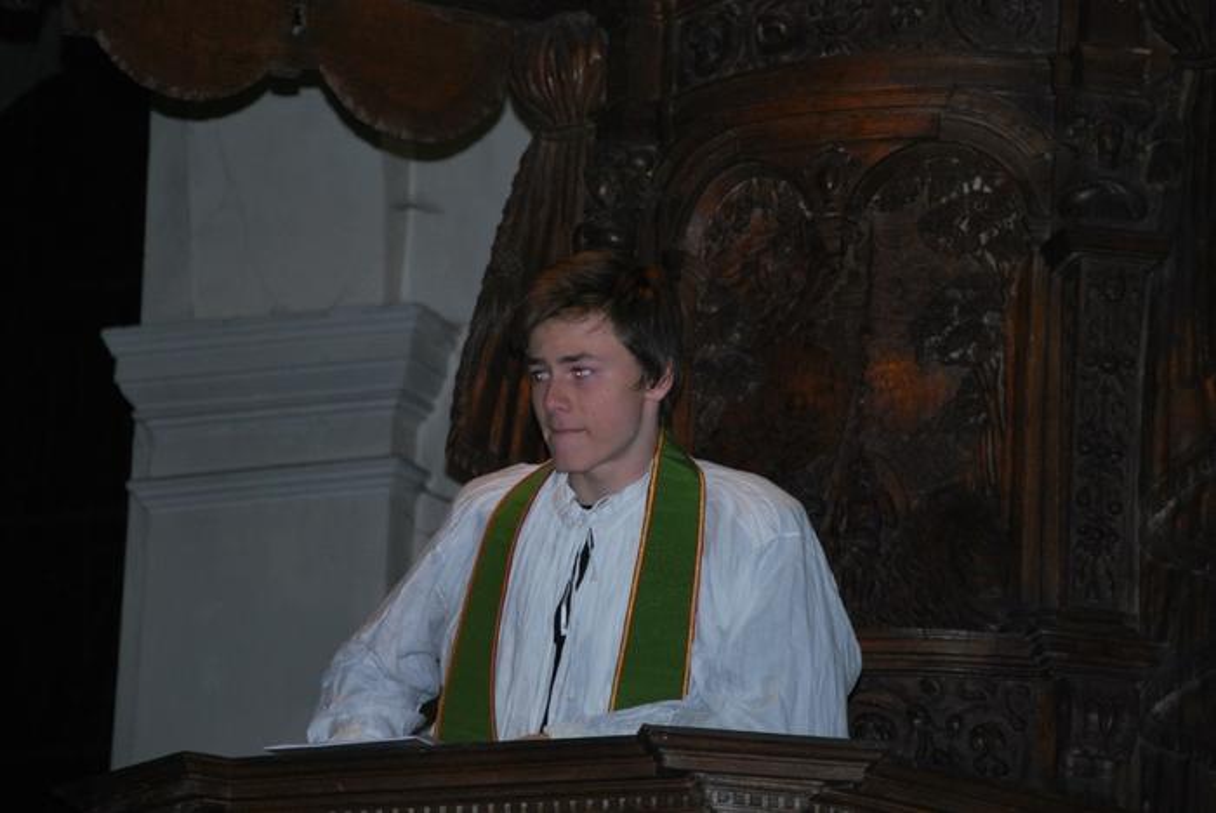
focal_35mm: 158
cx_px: 608
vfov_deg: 8.7
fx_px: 5324
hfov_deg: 13.0
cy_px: 406
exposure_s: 1/60
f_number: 5.6
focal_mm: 105
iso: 560
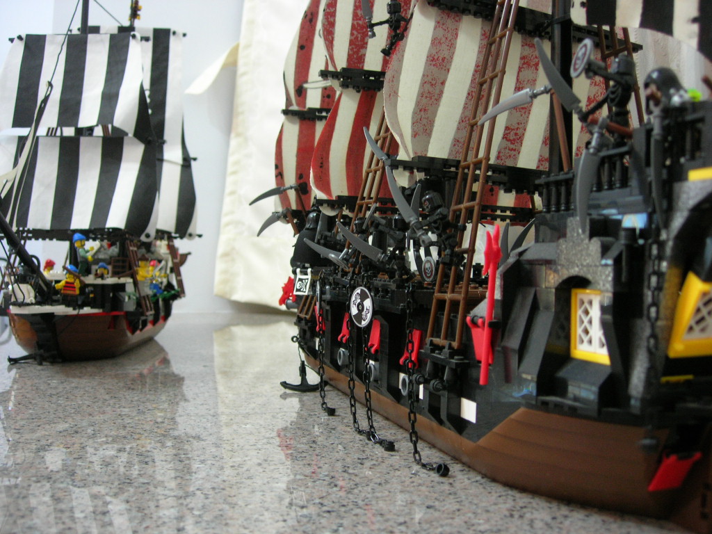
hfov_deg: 49.0
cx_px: 356
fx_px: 782
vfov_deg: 37.7
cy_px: 267
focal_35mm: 38
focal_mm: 7.8
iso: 124
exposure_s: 1/3.8
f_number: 2.8
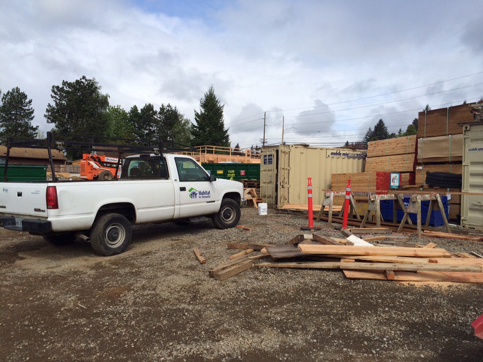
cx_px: 242
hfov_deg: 61.7
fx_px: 405
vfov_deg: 48.2
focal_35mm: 29
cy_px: 181
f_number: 2.2
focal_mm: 4.15
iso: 32
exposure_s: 1/3165
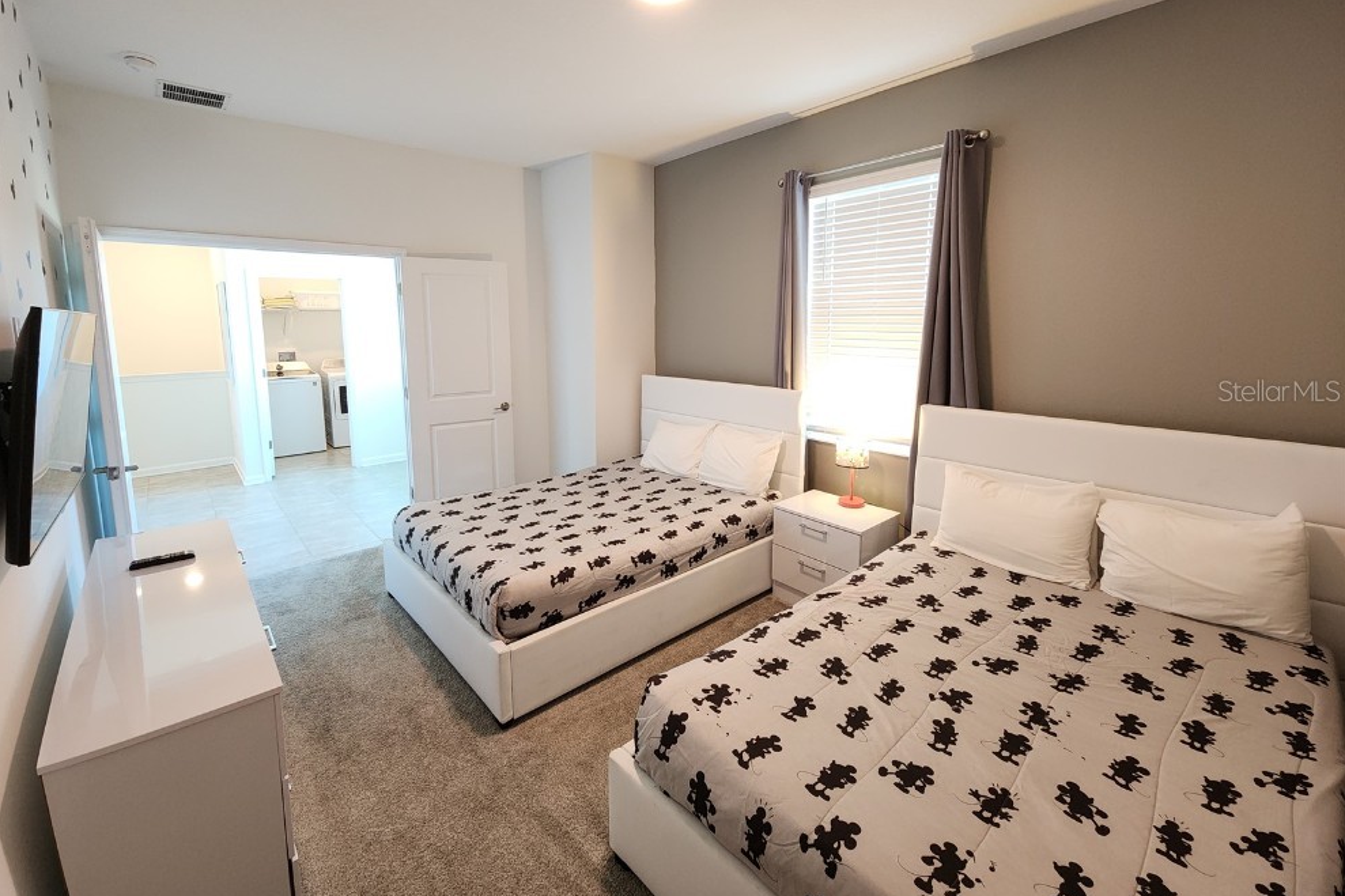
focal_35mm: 14
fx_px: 523
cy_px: 390
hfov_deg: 104.2
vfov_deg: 80.8
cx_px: 650
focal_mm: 2.2
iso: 400
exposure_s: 1/60
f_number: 2.2
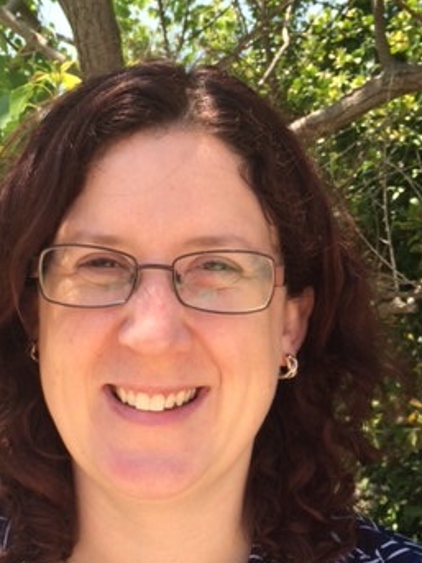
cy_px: 346
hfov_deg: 26.0
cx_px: 156
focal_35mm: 56
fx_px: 911
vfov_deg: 34.2
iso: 32
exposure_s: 1/631
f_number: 2.2
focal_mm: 4.12
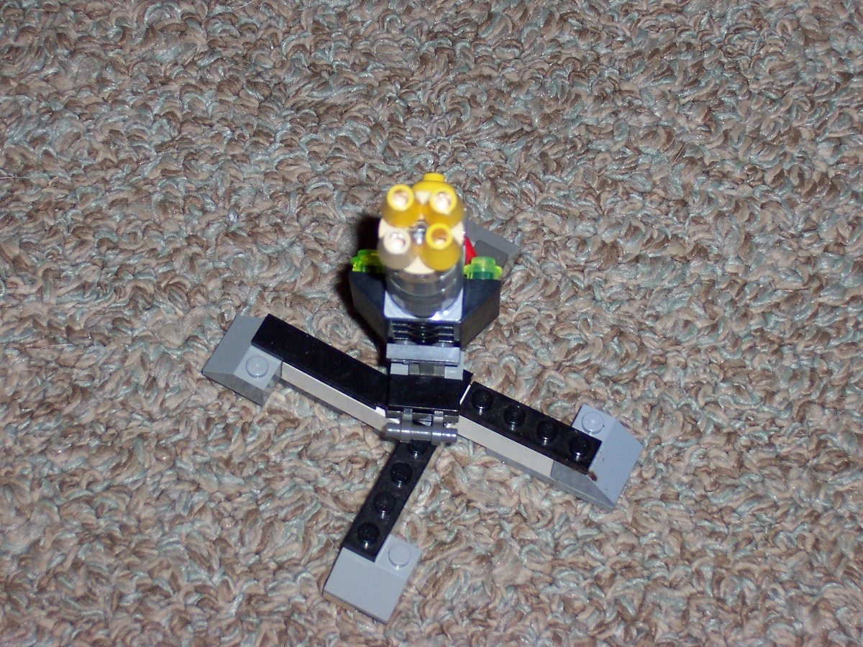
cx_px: 432
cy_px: 324
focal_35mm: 129
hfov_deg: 15.3
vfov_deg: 11.5
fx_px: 3216
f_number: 4.8
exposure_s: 1/125
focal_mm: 20
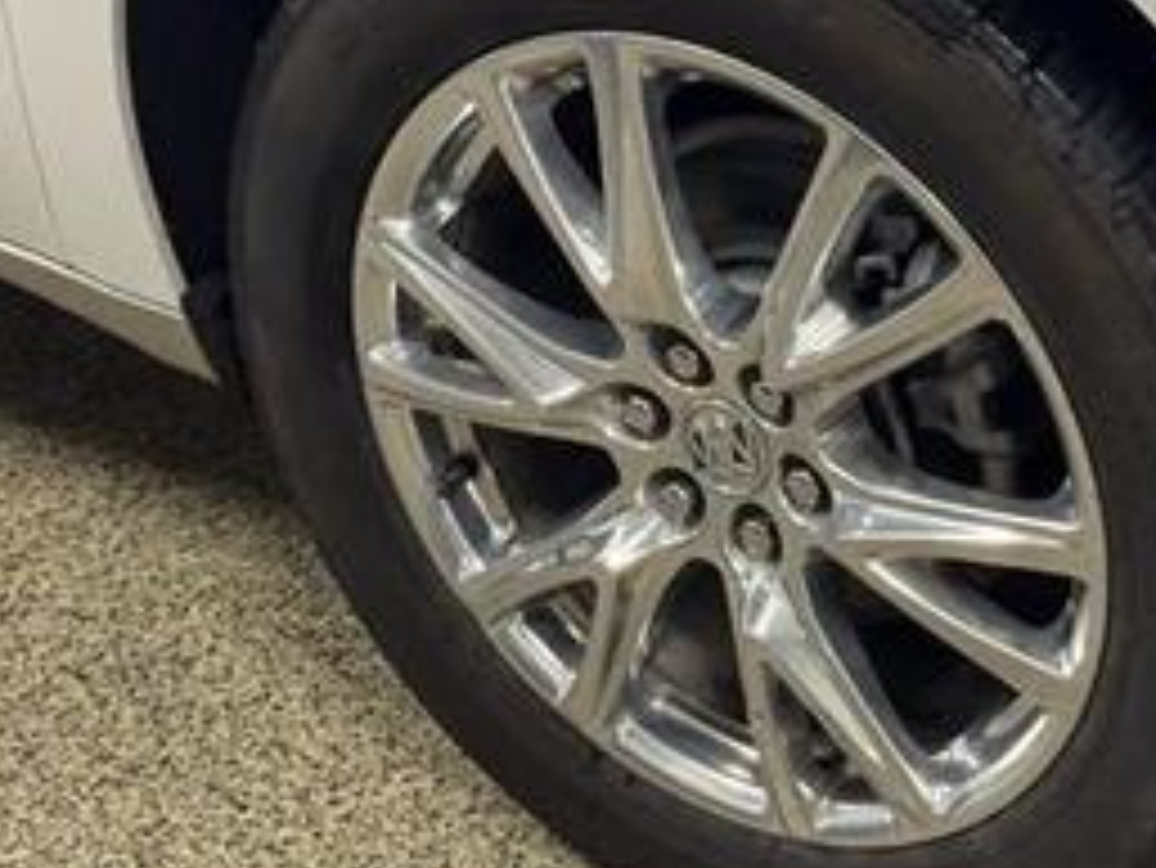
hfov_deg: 20.6
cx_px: 913
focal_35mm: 94
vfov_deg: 15.7
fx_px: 3141
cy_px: 342
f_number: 1.78
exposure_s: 1/60
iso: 160
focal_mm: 6.76
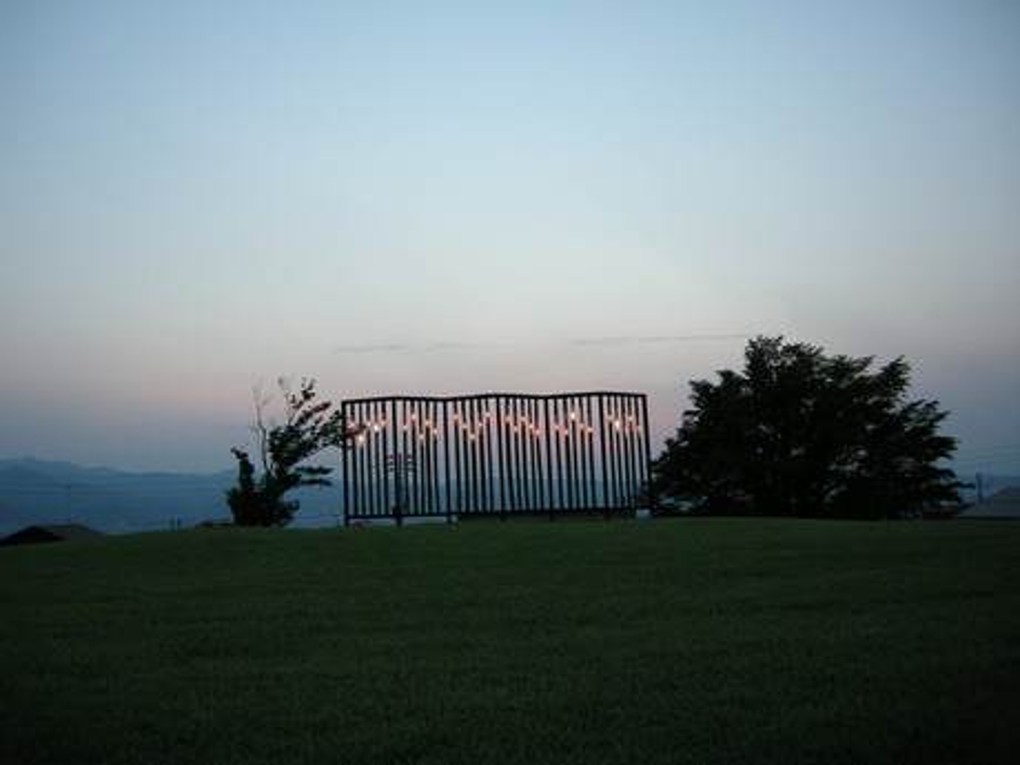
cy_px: 382
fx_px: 1061
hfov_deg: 51.4
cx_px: 510
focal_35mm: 36
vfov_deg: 39.7
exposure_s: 1/53.2
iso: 96
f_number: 2.7
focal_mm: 7.5
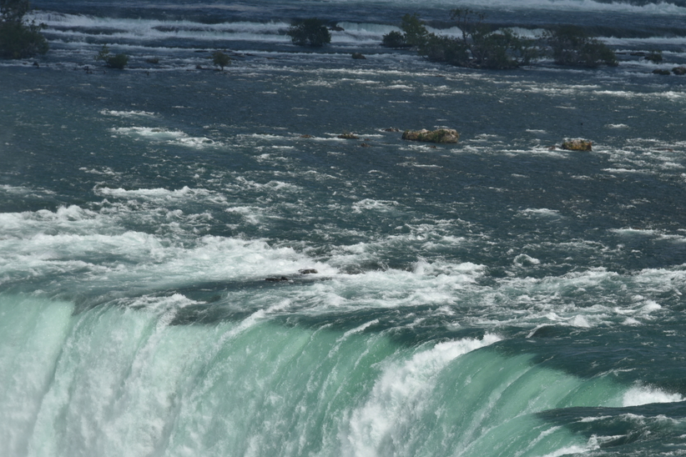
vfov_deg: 4.6
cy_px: 327
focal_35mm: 296
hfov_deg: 7.0
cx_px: 403
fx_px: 5640
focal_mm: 190
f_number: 10
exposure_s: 1/400
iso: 100
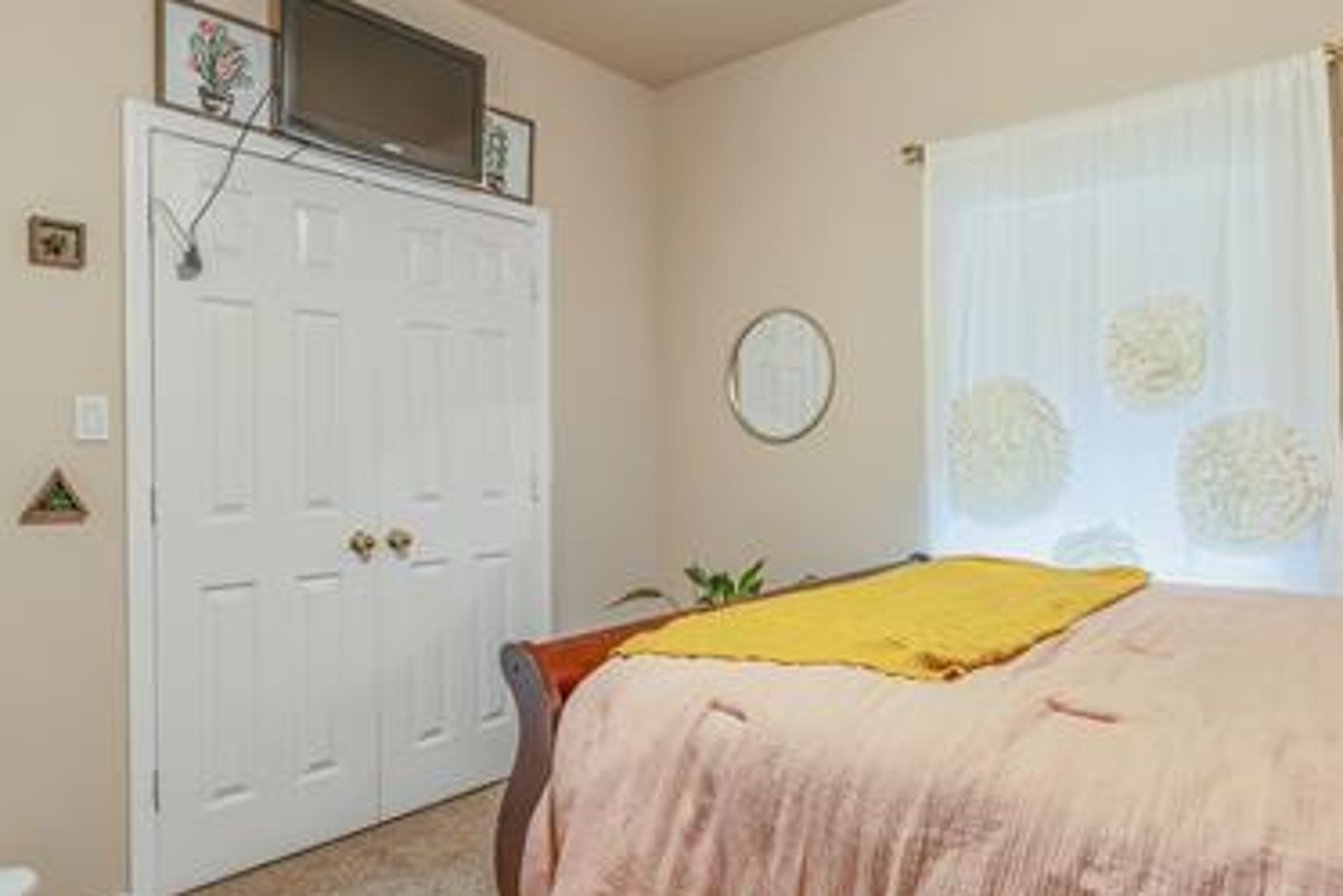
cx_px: 742
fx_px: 896
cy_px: 443
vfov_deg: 53.2
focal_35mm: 24
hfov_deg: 73.5
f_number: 8
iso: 800
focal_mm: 14
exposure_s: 1/3
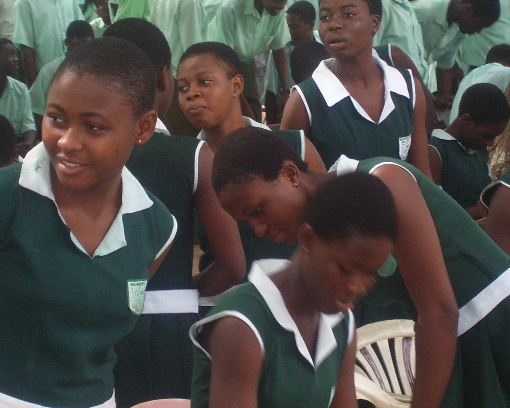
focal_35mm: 168
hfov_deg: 11.5
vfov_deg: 9.2
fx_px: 2536
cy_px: 203
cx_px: 242
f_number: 4.6
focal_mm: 18
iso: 160
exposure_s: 1/90
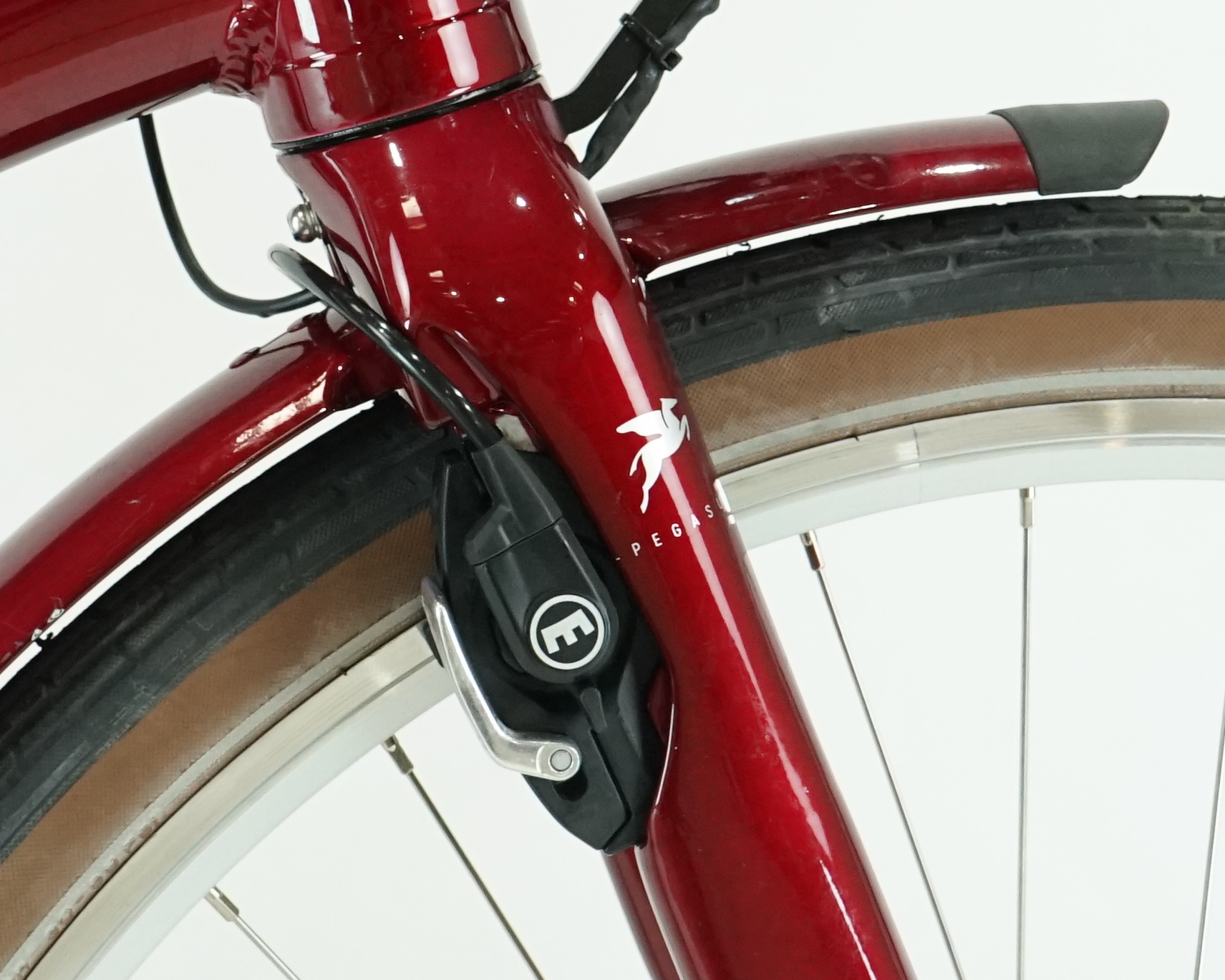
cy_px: 143
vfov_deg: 15.0
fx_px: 3698
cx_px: 454
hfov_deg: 18.8
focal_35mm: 102
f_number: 6.3
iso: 2500
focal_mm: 31
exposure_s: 1/200
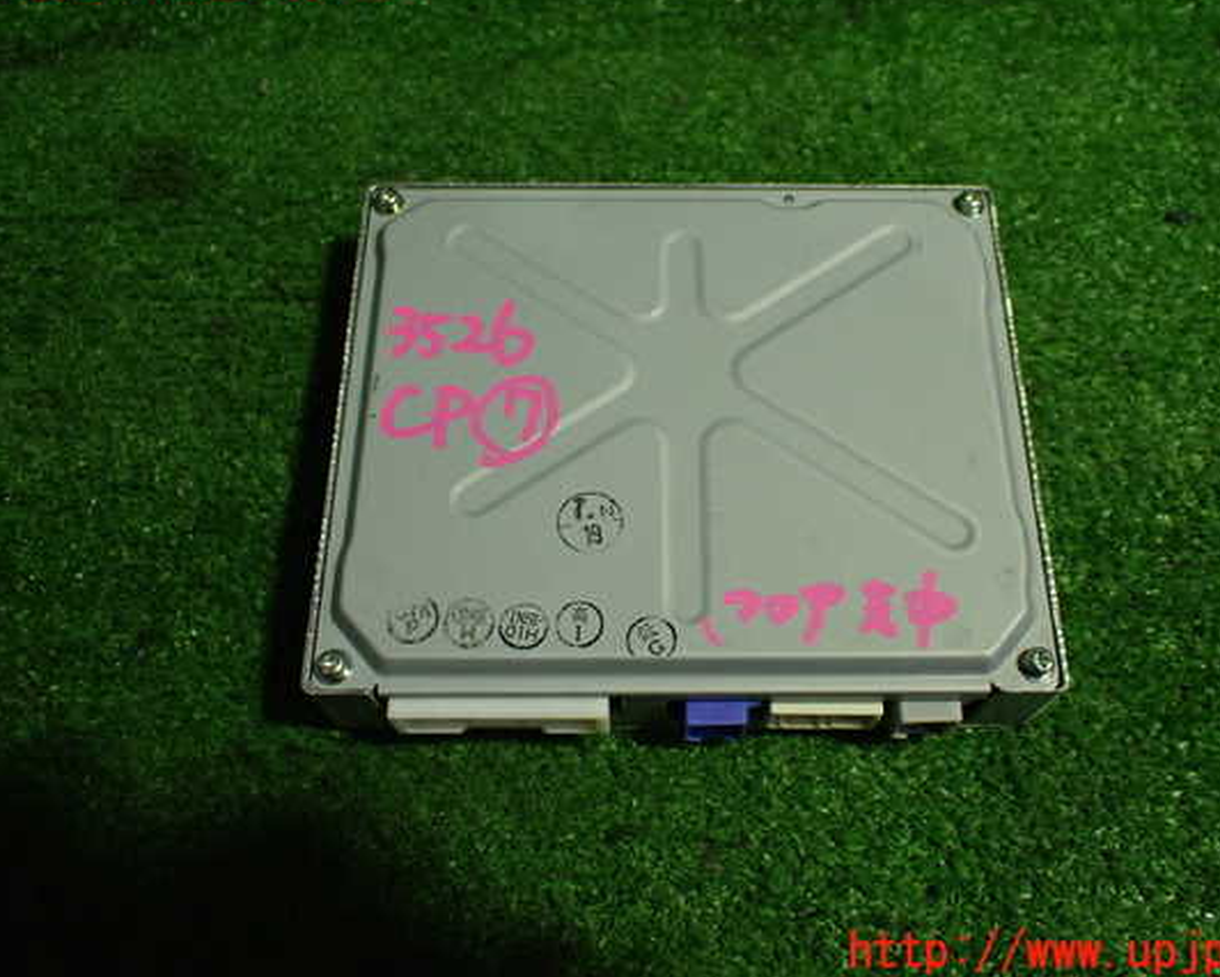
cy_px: 466
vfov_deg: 44.6
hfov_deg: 54.1
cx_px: 679
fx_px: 1192
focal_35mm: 33
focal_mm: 5.4
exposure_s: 1/125
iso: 400
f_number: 2.3
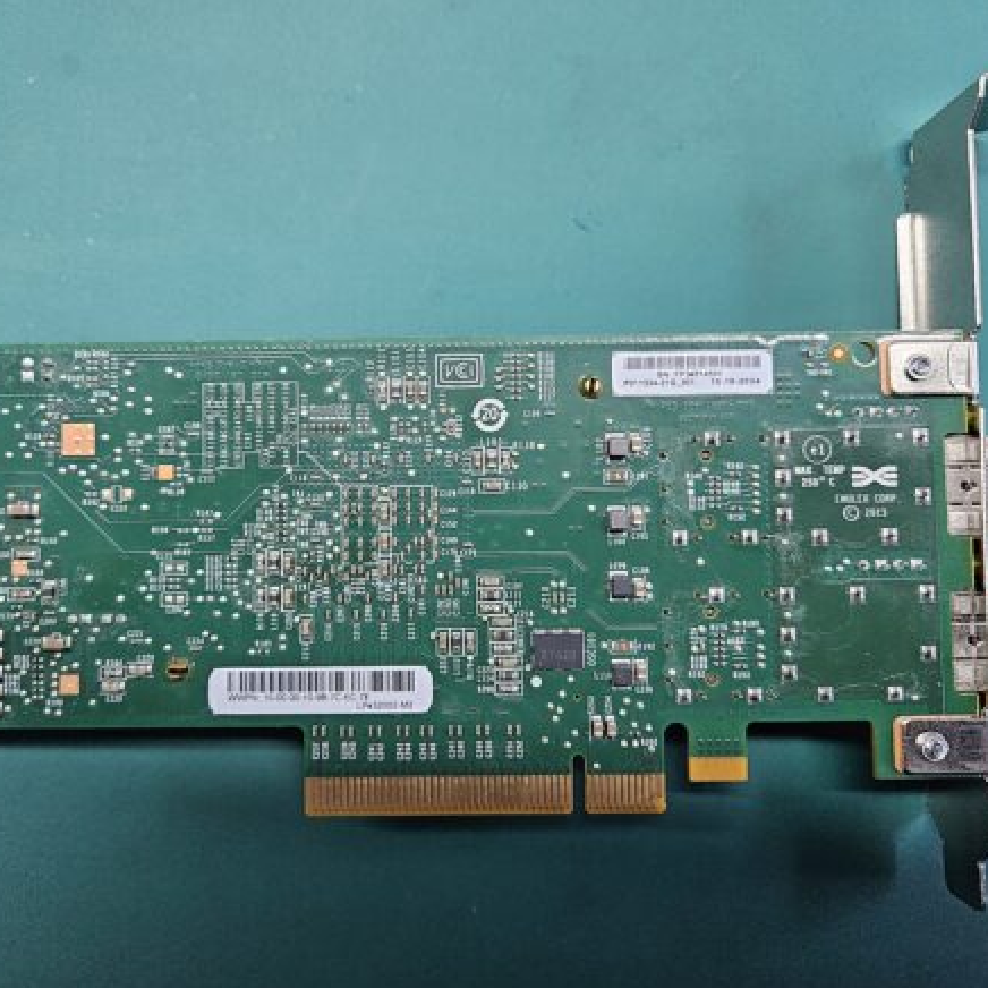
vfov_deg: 57.3
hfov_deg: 57.1
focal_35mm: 28
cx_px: 431
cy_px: 489
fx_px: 904
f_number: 1.8
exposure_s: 1/142
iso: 500
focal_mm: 5.4
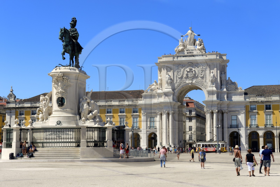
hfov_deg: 32.4
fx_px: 482
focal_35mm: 62
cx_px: 140
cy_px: 94
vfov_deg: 21.9
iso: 200
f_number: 14
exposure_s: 1/200
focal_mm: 62
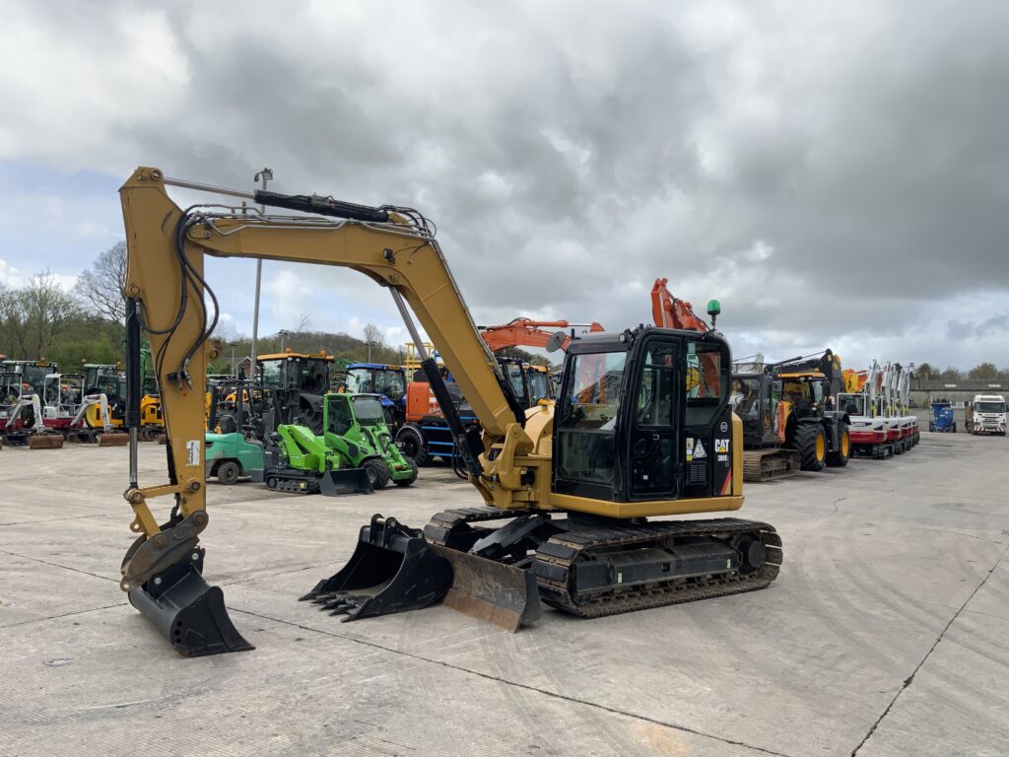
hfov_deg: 61.7
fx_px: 845
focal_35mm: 29
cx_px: 504
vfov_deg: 48.2
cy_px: 378
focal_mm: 3
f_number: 1.8
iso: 16
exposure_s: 1/804
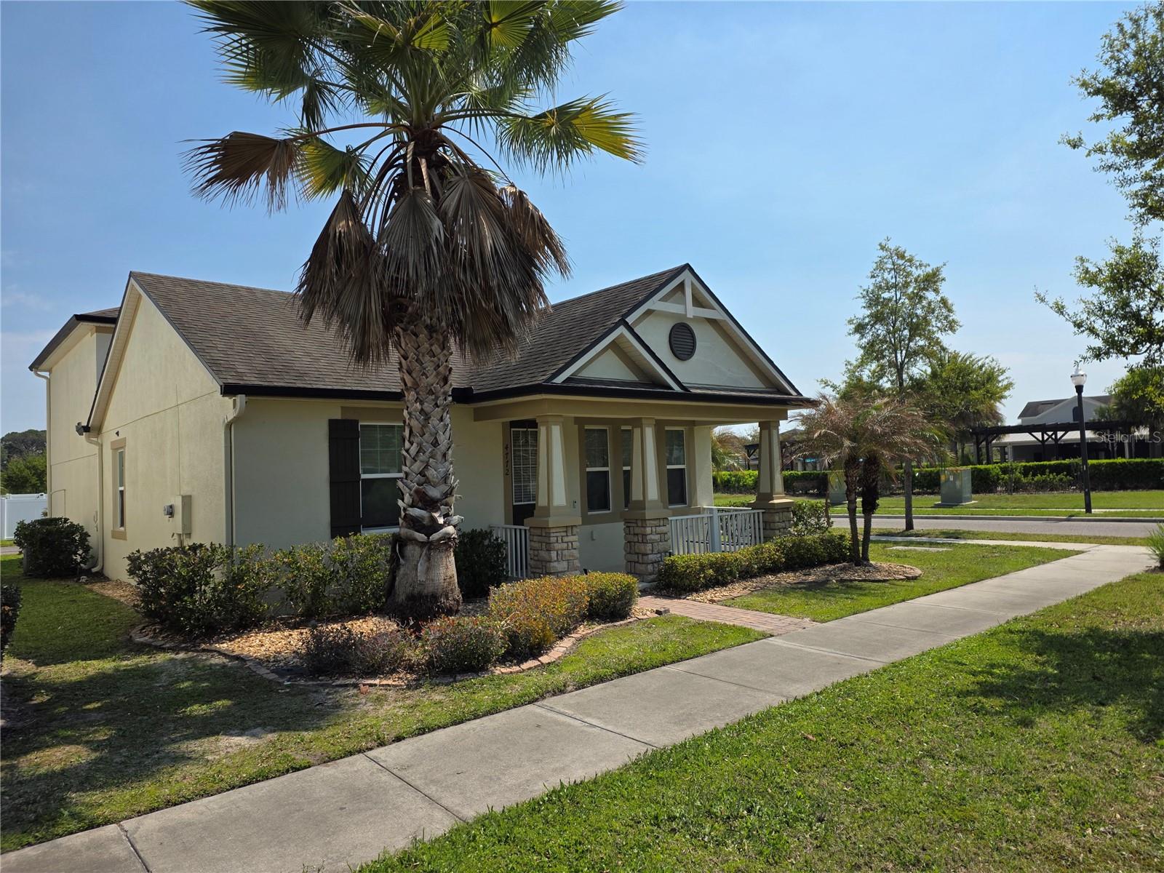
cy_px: 436
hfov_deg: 73.9
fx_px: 773
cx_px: 582
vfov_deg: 58.9
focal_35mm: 23
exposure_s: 1/7944
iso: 64
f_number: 1.7
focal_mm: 6.3
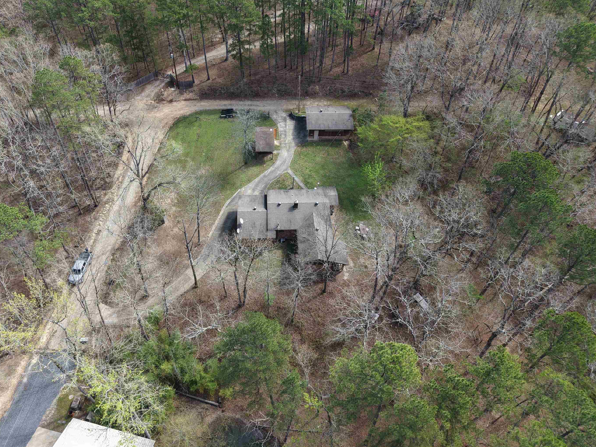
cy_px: 202
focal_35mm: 27
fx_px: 465
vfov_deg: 51.3
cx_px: 270
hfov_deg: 65.2
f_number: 1.8
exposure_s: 1/120
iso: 110
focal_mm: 8.67
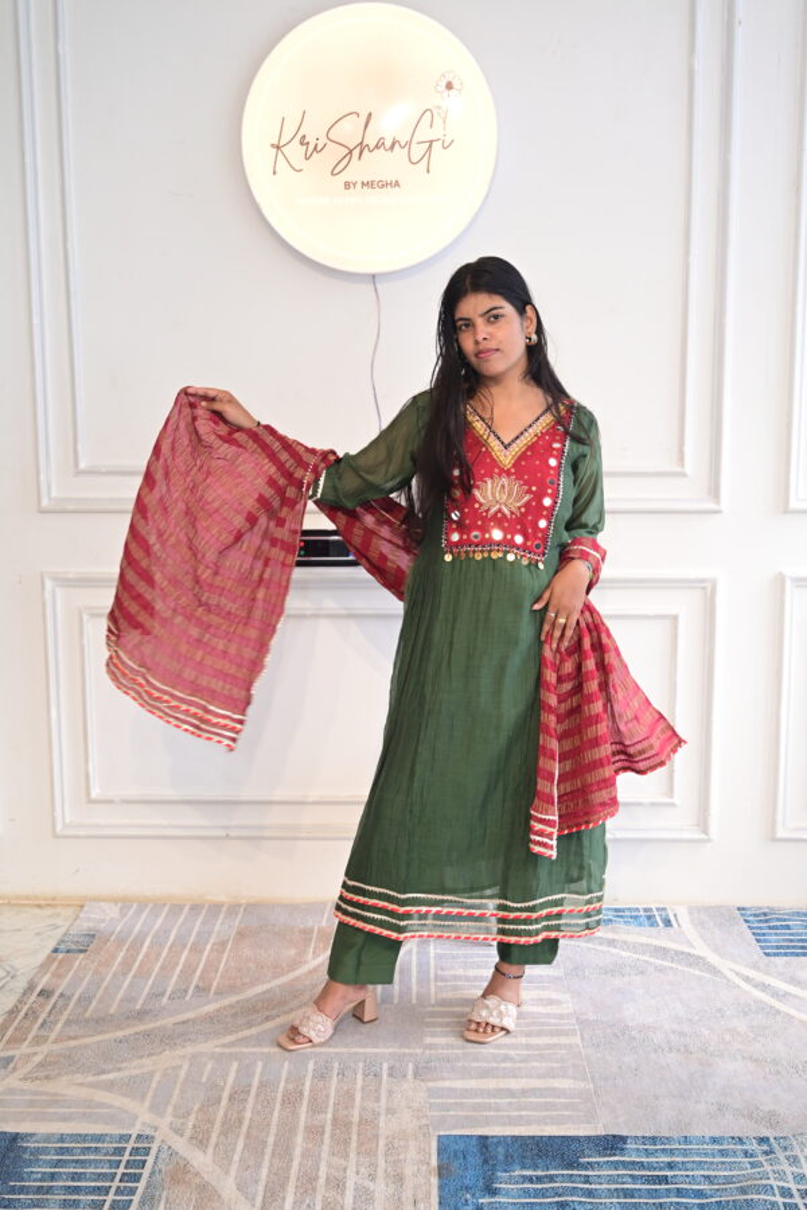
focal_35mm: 39
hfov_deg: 34.2
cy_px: 605
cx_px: 404
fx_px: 1310
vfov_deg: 49.5
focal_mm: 39
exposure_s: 1/125
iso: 250
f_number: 5.6
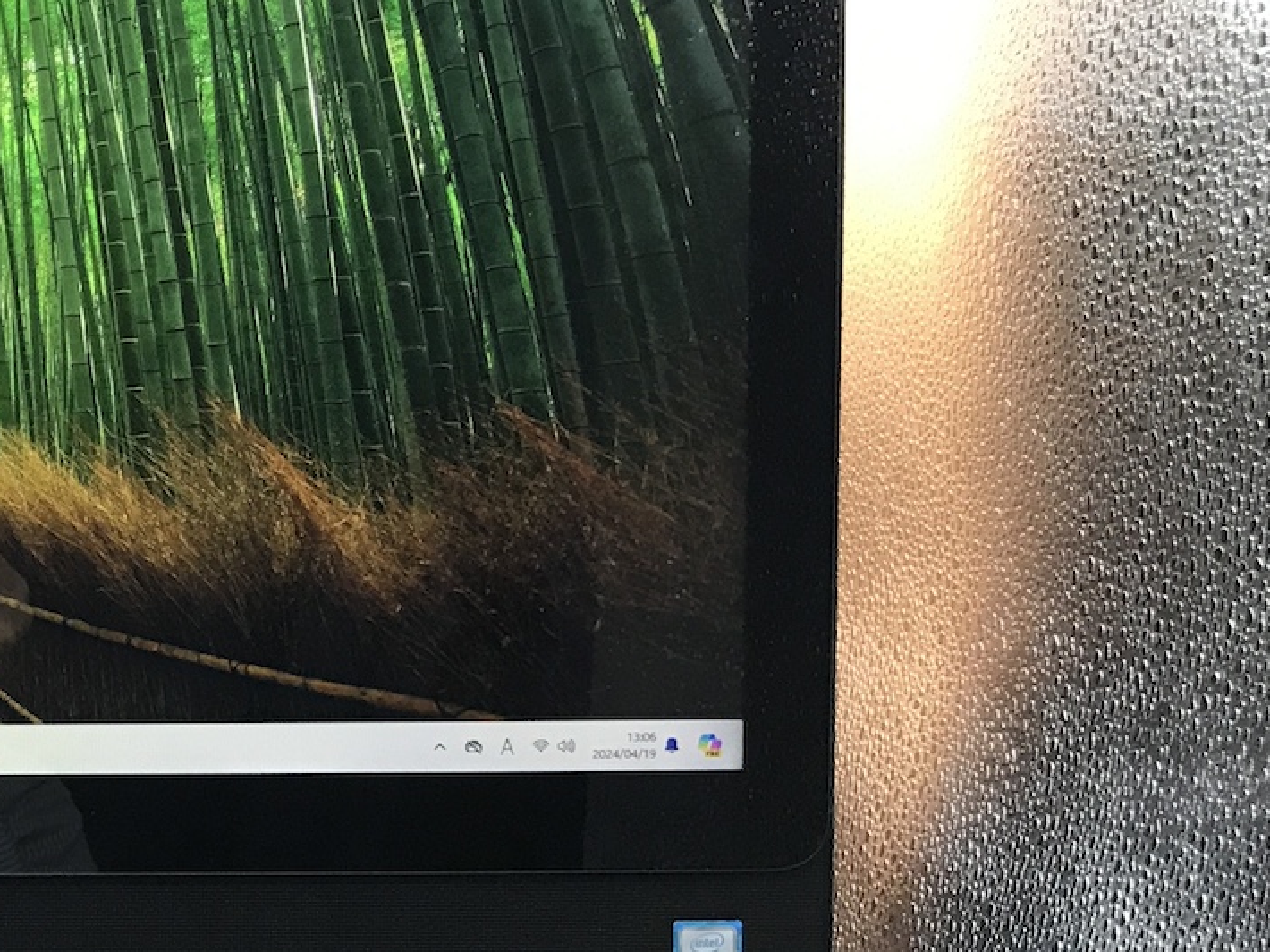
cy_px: 635
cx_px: -275
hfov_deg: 24.7
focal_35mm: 71
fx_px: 2604
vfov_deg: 20.6
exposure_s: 1/30
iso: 32
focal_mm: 3.99
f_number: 1.8
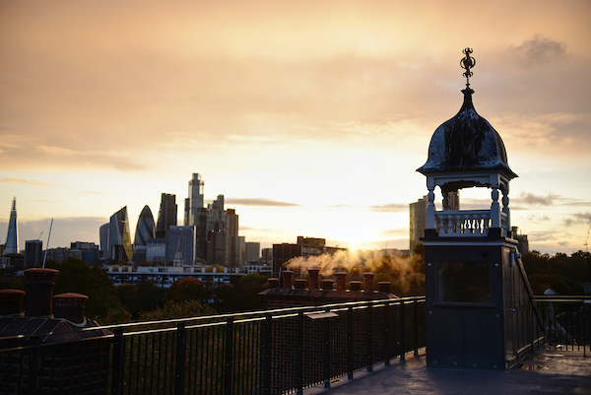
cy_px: 198
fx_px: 739
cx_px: 296
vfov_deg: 29.9
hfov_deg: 43.6
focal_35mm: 45
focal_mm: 45
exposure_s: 1/500
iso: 100
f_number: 3.2
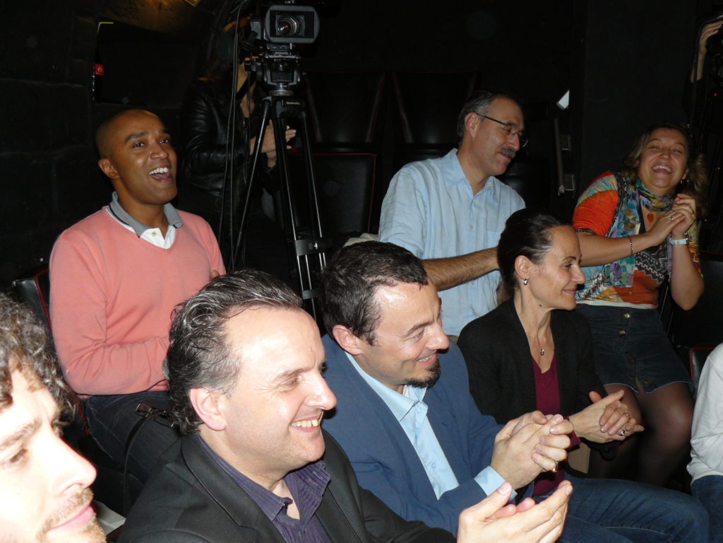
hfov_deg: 51.4
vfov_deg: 39.7
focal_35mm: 36
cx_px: 362
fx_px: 752
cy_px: 272
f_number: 2.8
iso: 100
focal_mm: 6
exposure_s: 1/30
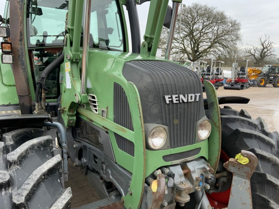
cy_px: 104
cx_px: 140
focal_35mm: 29
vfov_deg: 48.2
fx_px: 234
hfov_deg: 61.7
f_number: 1.8
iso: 32
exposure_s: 1/122
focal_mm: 3
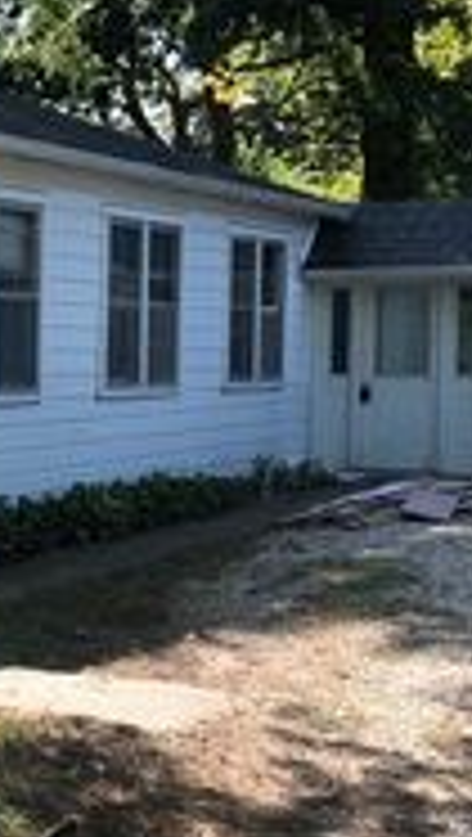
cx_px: -238
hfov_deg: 13.9
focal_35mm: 82
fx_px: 1820
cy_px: 470
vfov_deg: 25.9
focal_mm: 3.99
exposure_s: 1/421
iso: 20
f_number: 1.8
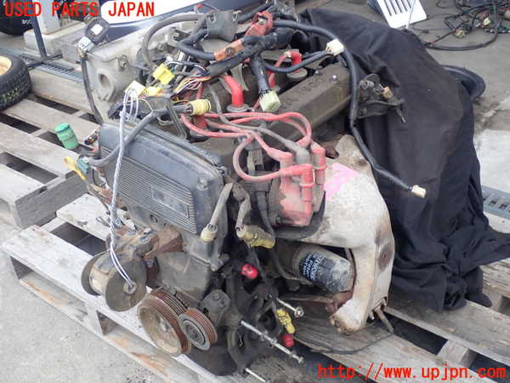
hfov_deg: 46.8
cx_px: 255
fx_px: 589
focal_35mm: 40
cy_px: 192
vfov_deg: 36.0
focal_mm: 7.34
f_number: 2.8
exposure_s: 1/80
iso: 160
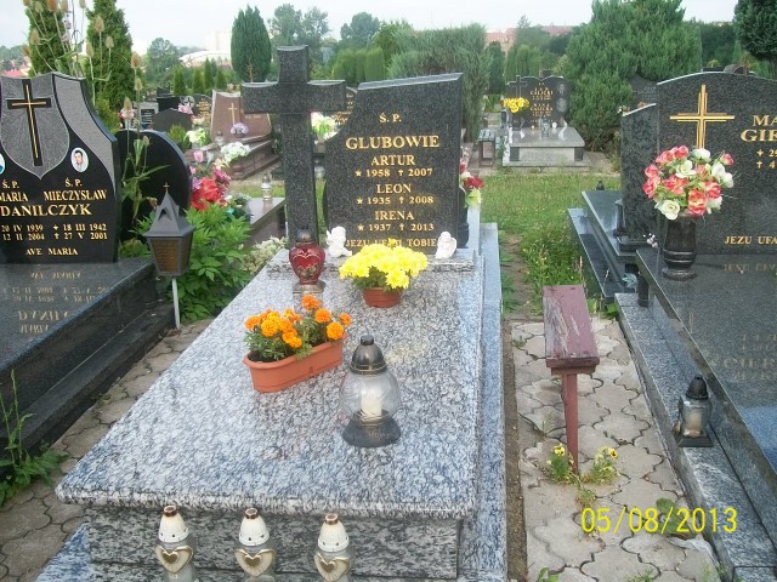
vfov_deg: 39.7
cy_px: 291
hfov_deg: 51.4
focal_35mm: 36
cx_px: 388
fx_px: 808
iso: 80
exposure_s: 1/500
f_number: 2.7
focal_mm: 6
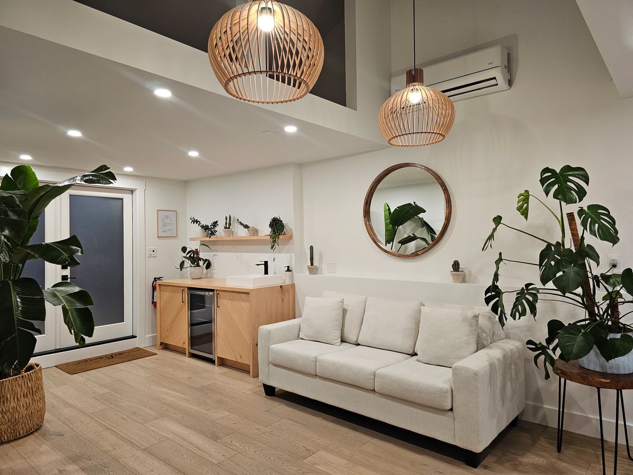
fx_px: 421
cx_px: 316
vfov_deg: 58.9
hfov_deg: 73.9
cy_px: 238
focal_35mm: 23
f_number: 1.7
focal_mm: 6.3
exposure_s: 1/120
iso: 250
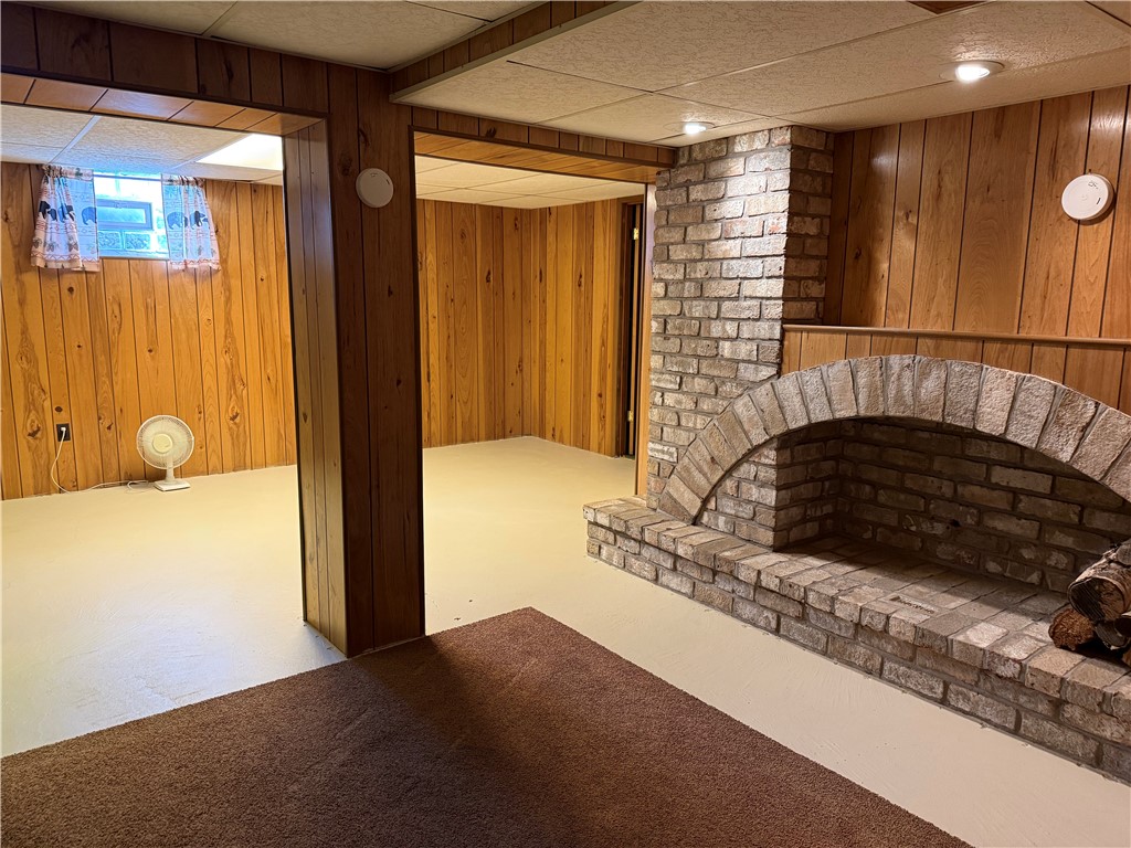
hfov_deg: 71.6
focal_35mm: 24
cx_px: 566
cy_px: 424
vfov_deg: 56.8
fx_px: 784
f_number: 1.78
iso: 400
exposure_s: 1/60
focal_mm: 6.76
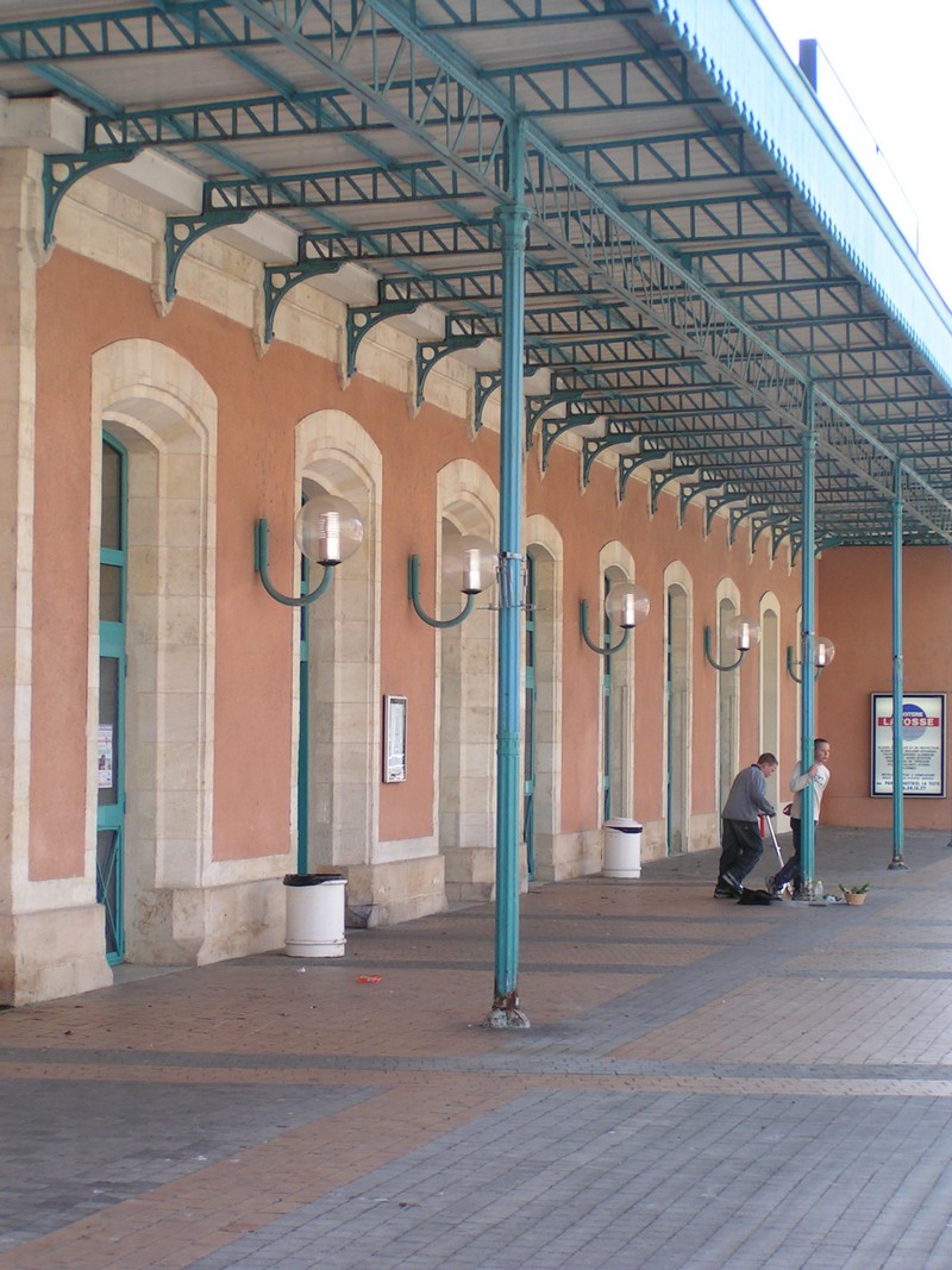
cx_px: 476
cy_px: 635
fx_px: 2751
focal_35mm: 75
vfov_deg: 26.0
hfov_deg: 19.6
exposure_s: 1/125
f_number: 4
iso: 50
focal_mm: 11.5
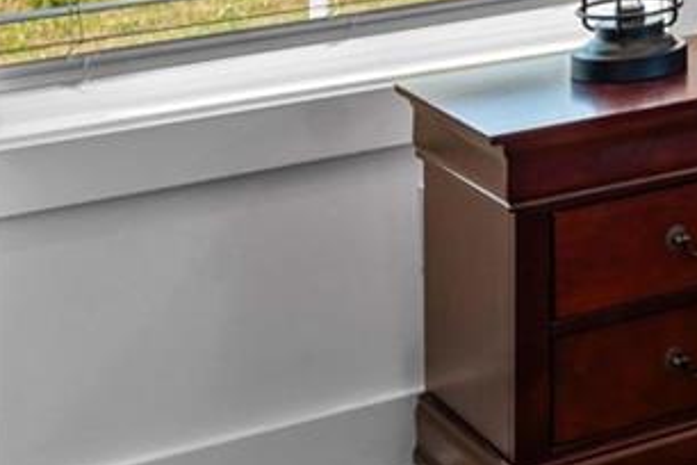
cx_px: 1740
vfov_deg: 11.6
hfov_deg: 13.3
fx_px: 2071
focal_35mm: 107
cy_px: -448
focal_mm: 16
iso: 100
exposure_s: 1/6
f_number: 8
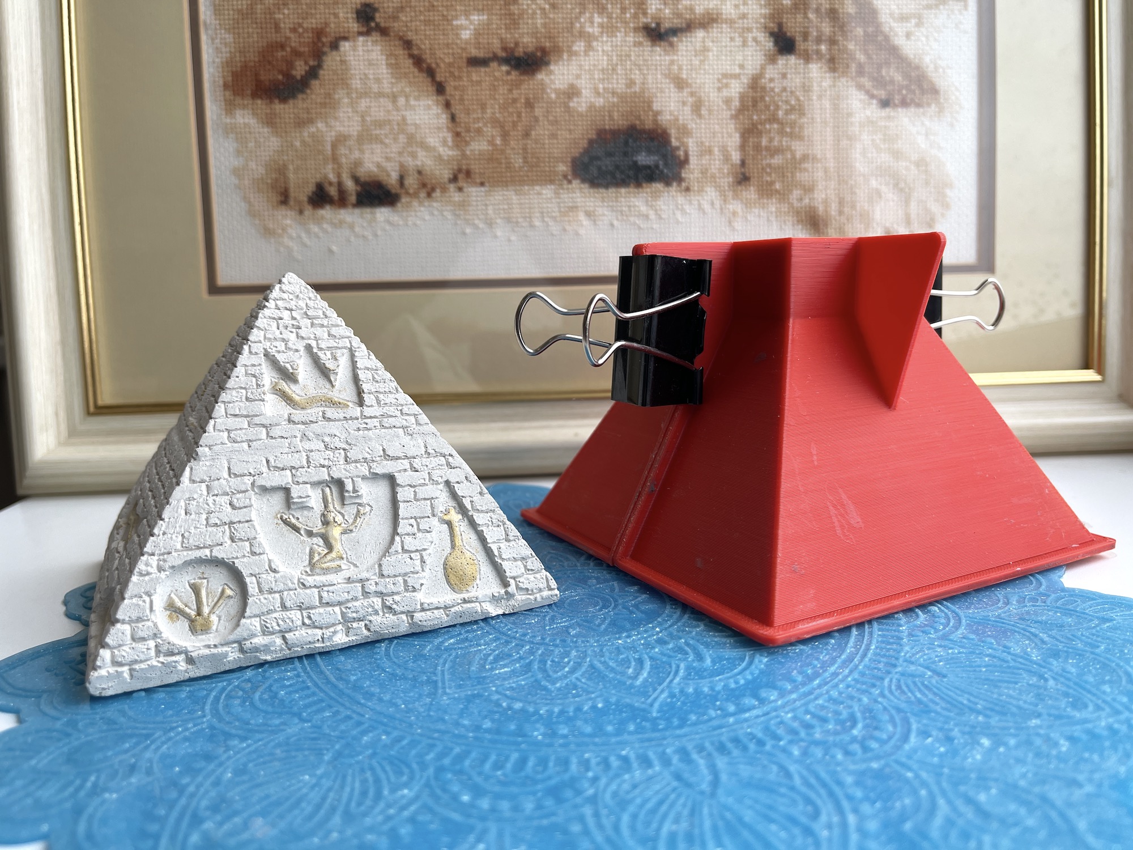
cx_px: 566
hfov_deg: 67.3
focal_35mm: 26
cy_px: 425
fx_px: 851
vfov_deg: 53.1
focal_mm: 5.1
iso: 40
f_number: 1.6
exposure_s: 1/112
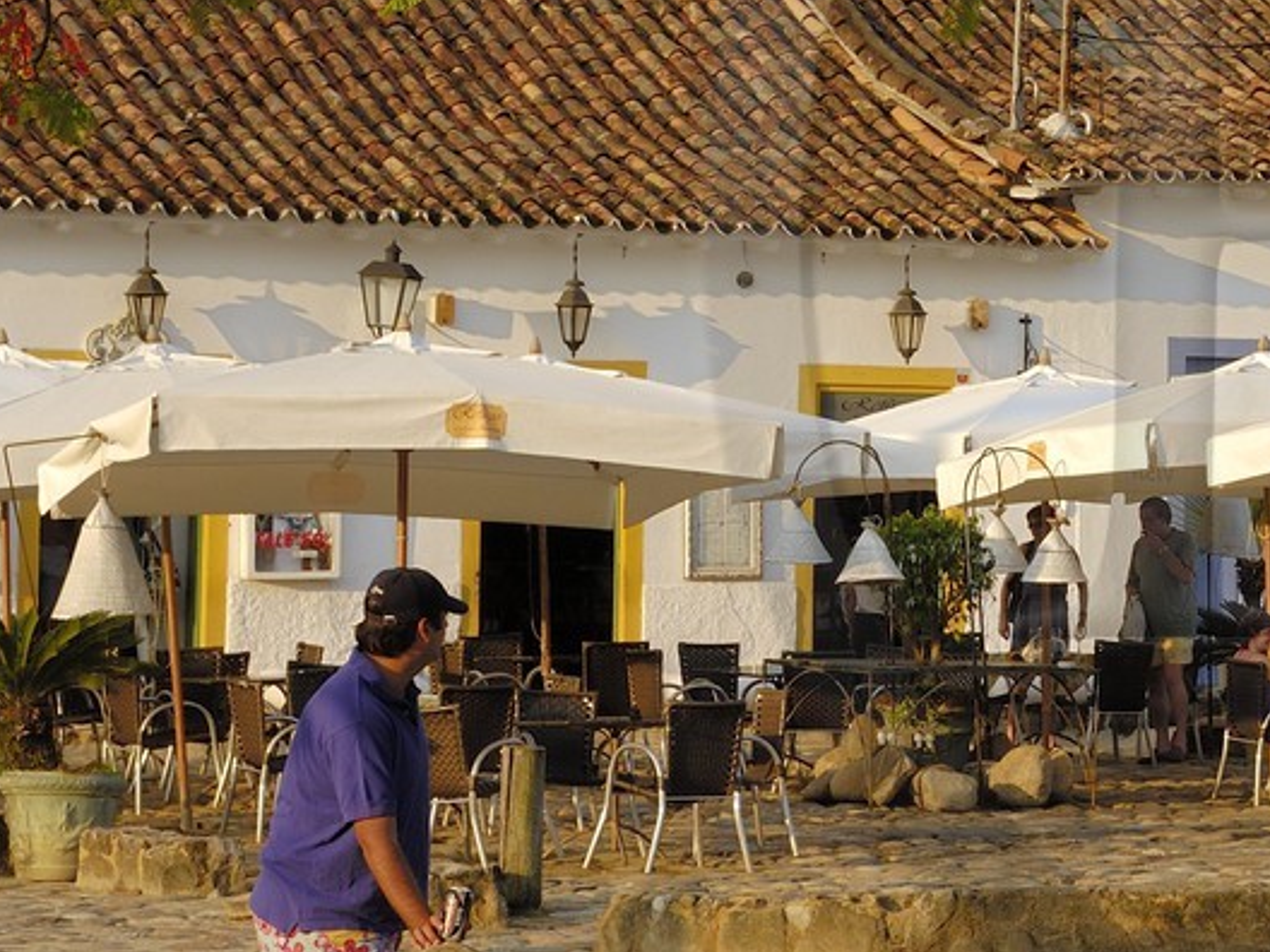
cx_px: 1681
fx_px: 6090
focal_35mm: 166
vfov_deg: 8.9
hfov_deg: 11.6
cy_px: 248
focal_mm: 38
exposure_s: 1/100
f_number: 8.5
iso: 100
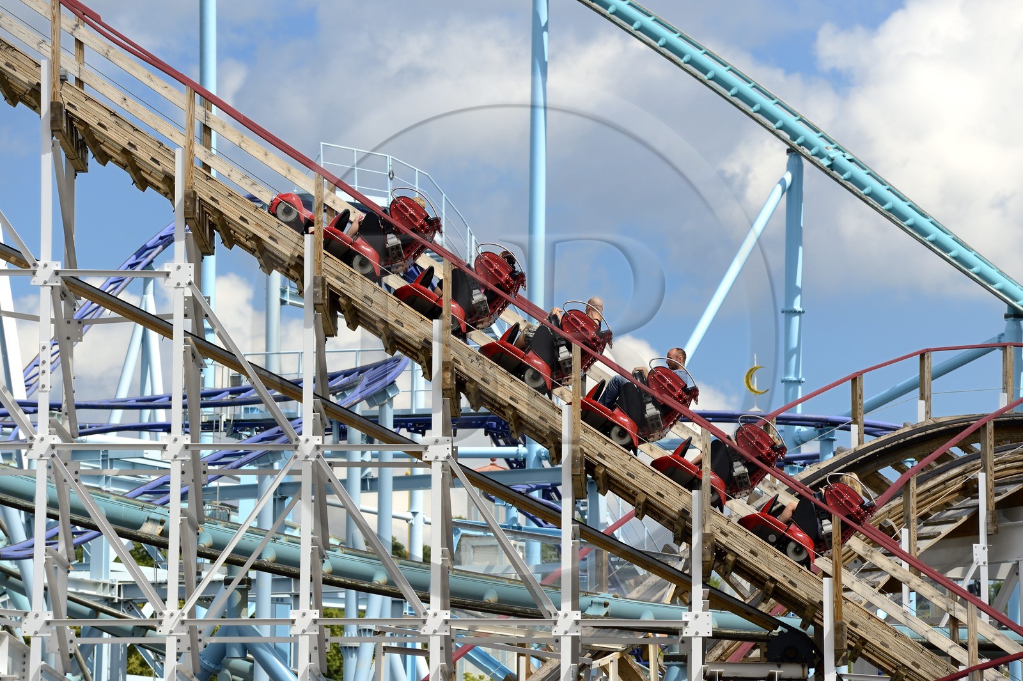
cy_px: 340
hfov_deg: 10.3
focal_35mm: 200
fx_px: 5680
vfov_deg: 6.9
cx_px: 512
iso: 200
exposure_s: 1/500
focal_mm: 200
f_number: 10
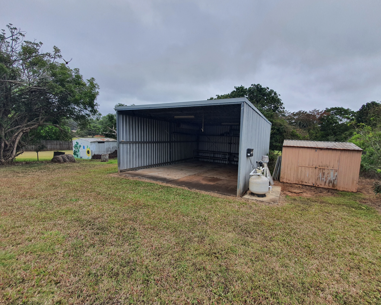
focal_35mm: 14
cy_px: 152
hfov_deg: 100.6
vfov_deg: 88.0
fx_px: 158
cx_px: 202
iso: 50
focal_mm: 1.8
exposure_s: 1/297
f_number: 2.2
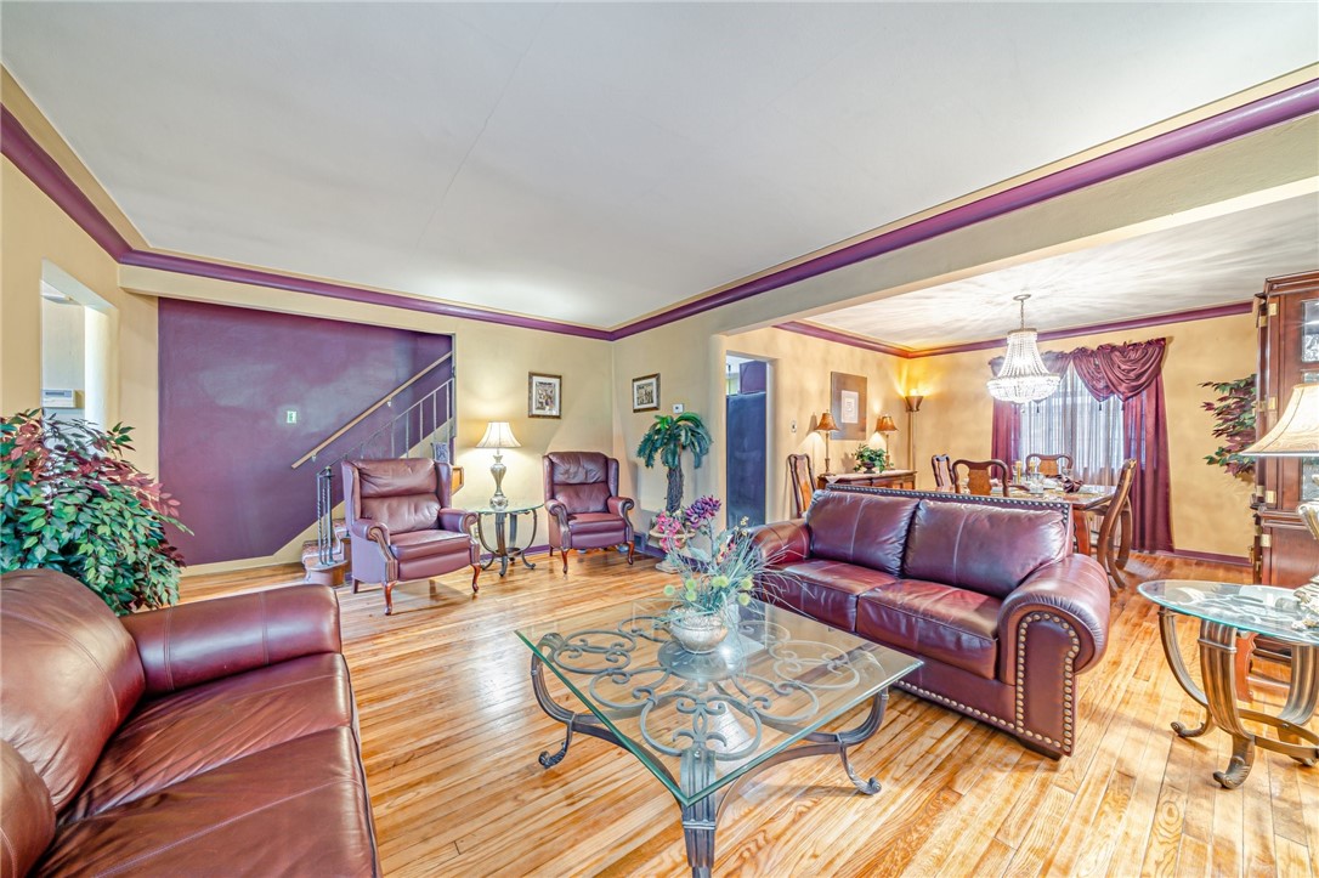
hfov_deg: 112.6
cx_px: 660
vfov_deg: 89.9
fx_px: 439
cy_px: 439
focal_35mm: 12
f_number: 11
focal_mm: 12
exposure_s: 1/1.67
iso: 50
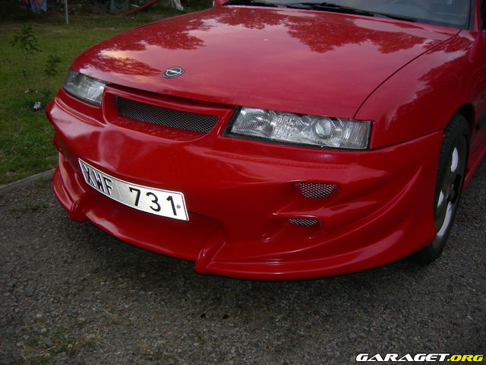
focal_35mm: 36
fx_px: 505
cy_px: 182
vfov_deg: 39.7
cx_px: 243
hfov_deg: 51.4
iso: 64
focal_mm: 7.5
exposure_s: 1/60.1
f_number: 2.7
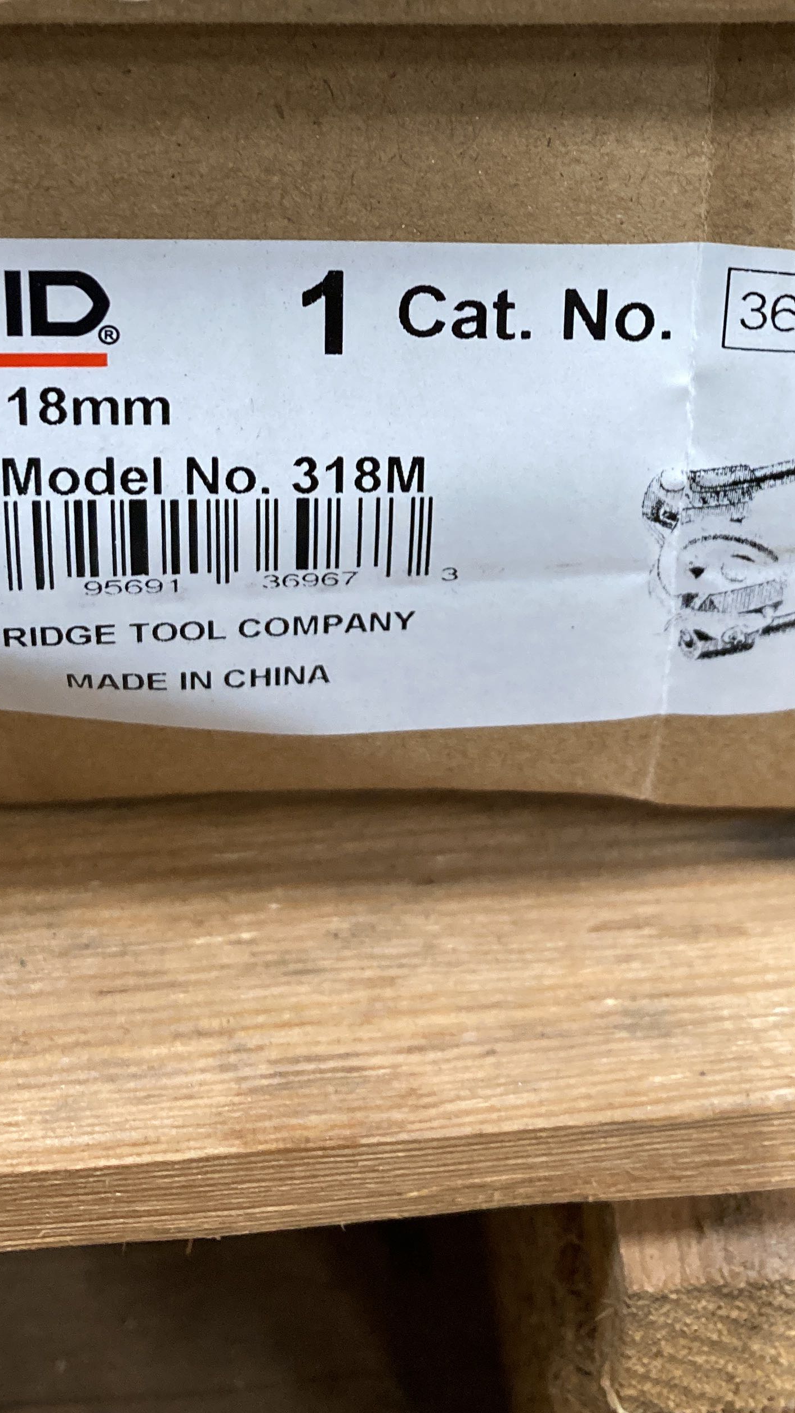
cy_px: 351
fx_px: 1836
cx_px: 477
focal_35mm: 49
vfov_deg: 40.9
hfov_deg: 24.4
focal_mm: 3.99
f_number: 1.8
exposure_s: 1/60
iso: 160
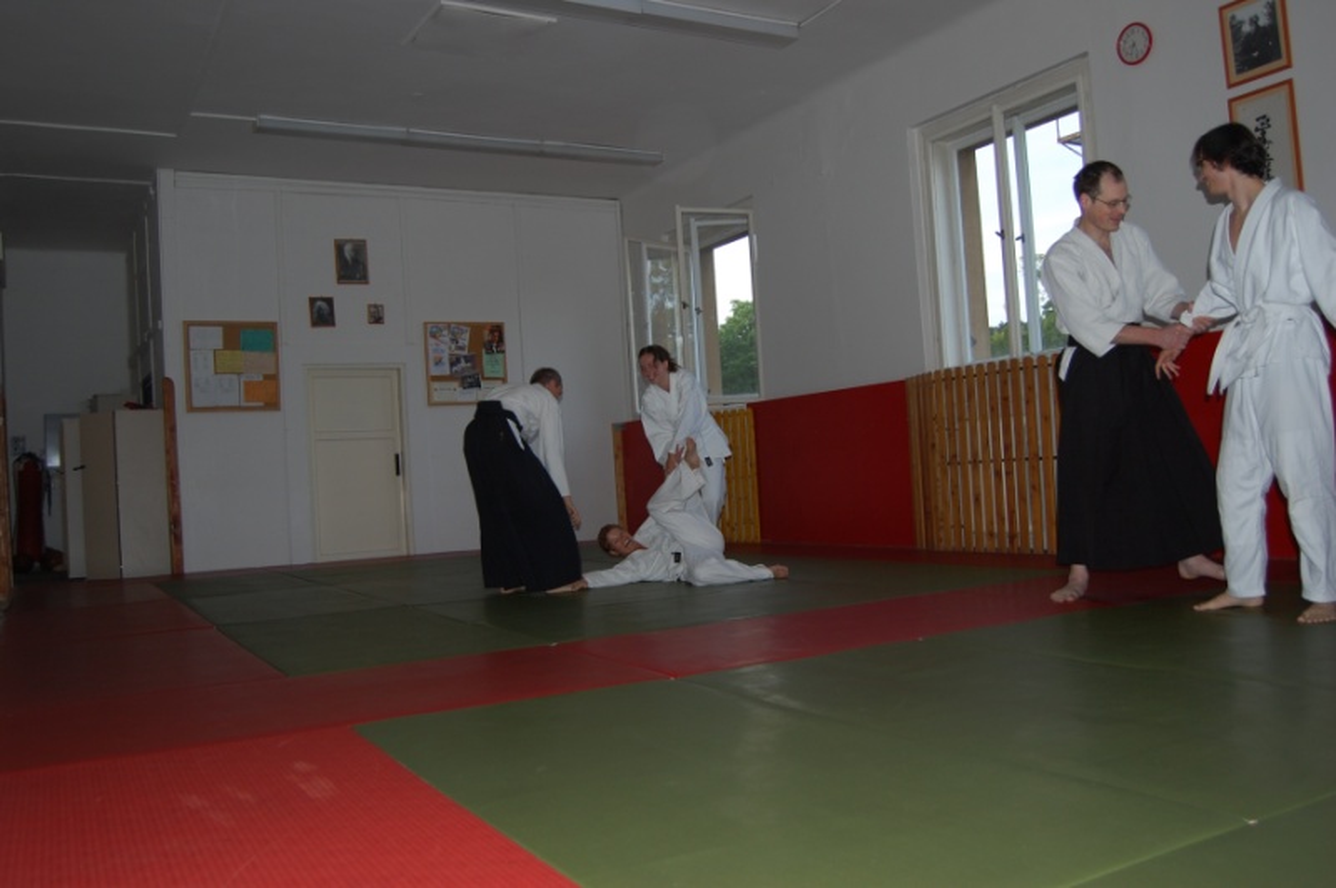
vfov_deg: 43.5
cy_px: 444
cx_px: 668
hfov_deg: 62.0
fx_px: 1112
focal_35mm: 30
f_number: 3.8
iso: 200
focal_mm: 20
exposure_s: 1/100
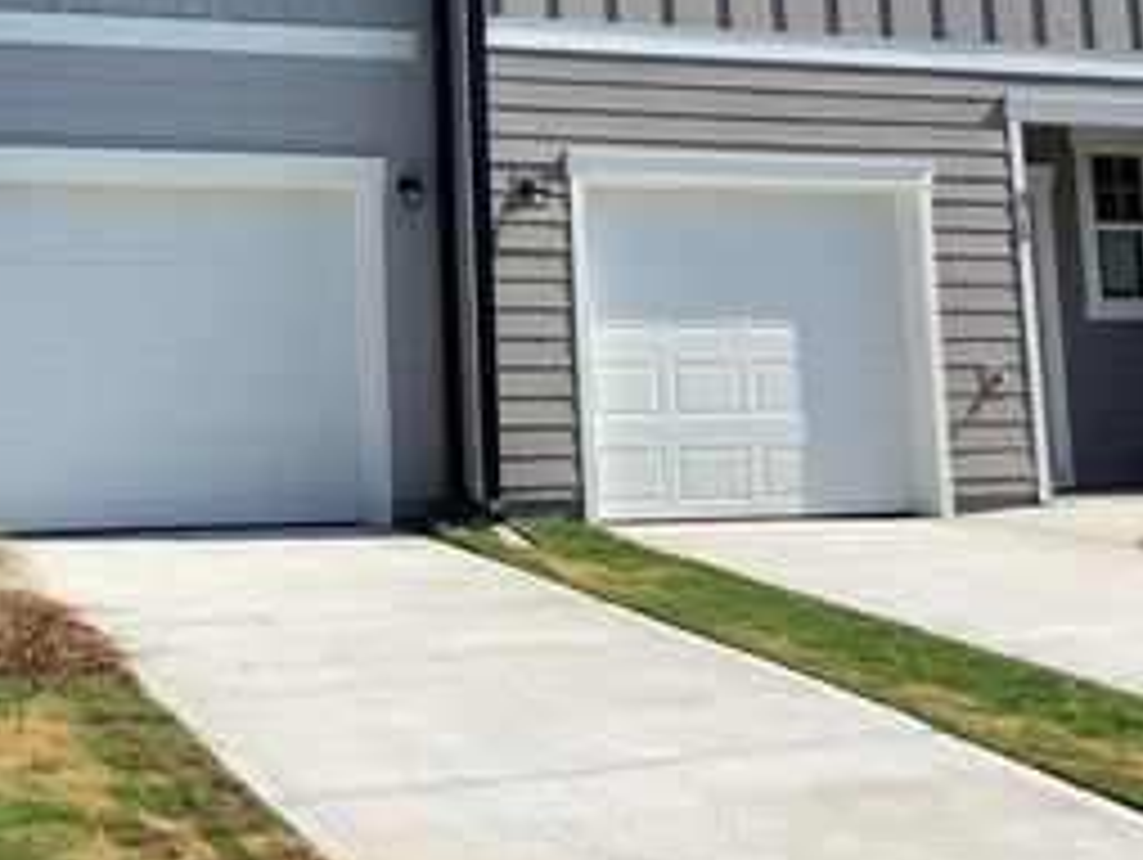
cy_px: 65
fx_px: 2016
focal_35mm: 61
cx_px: 256
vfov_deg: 23.4
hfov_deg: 31.0
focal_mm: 3.3
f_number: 2.4
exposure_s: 1/1181
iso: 25
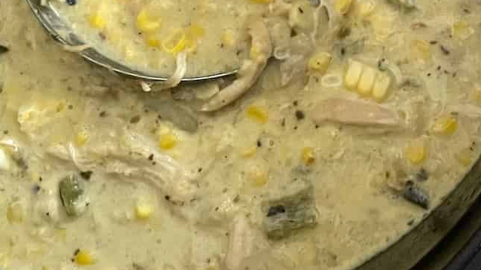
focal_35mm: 70
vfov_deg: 16.4
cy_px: -73
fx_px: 893
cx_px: 554
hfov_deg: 27.1
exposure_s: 1/40
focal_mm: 4.2
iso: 500
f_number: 1.6
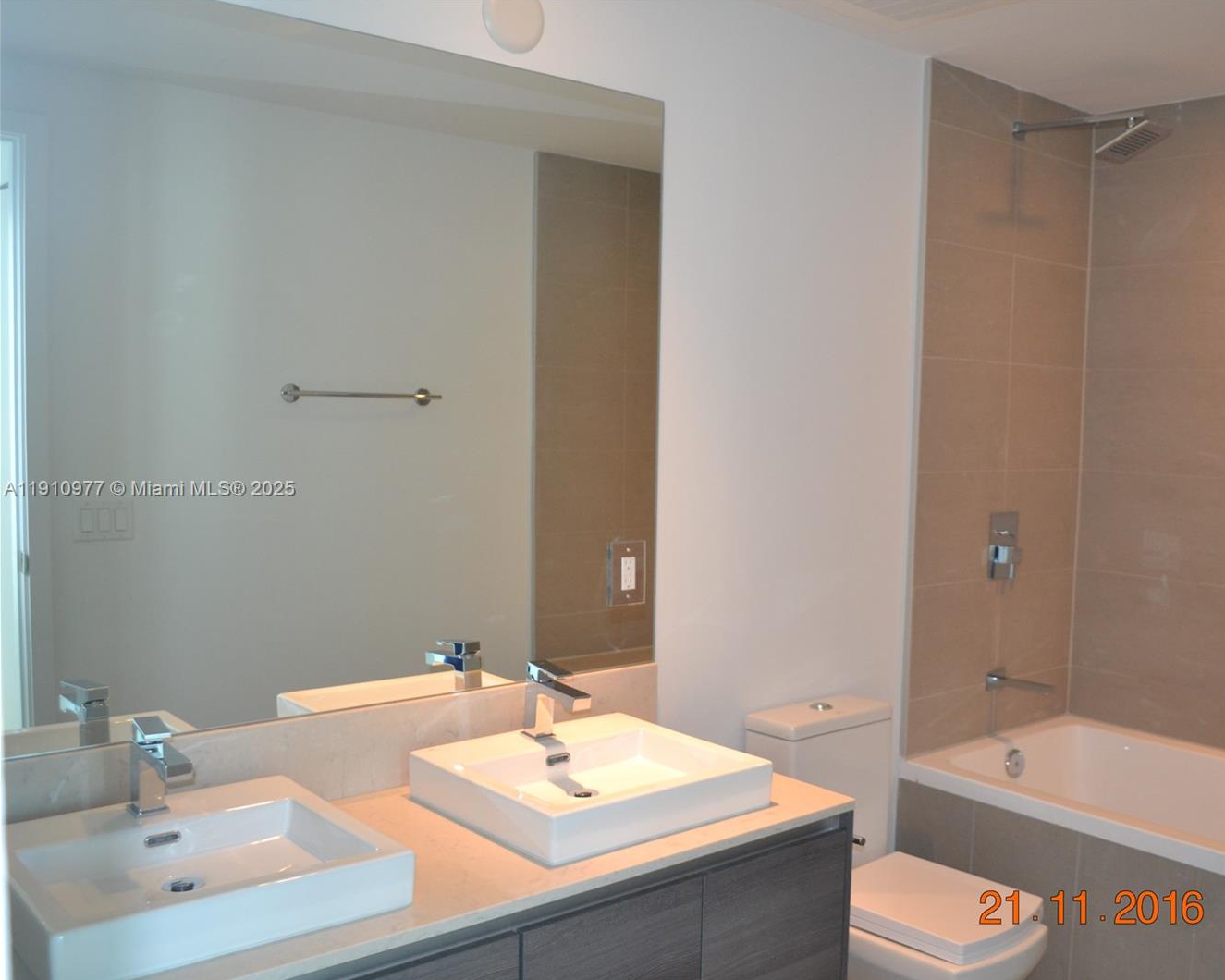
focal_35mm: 34
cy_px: 490
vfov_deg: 43.4
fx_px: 1233
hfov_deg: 52.5
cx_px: 739
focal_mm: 20
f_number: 3.8
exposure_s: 1/60
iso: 800
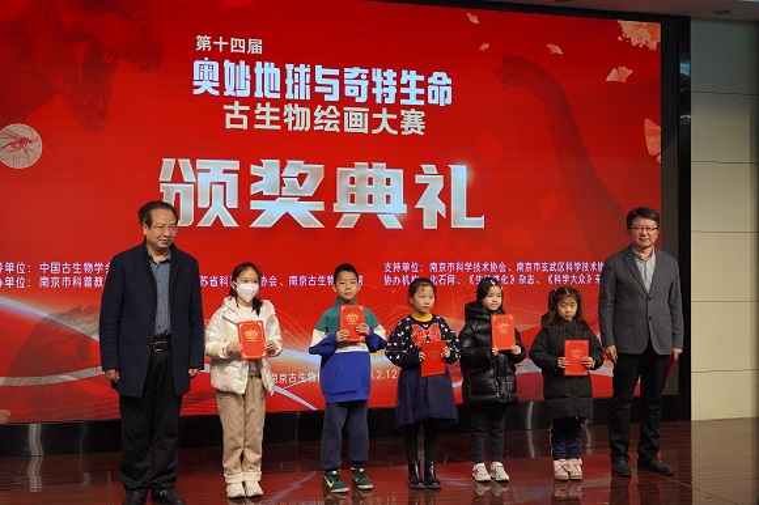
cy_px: 252
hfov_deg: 43.6
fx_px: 948
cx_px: 380
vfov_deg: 29.8
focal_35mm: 45
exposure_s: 1/160
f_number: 4
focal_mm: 30
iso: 500
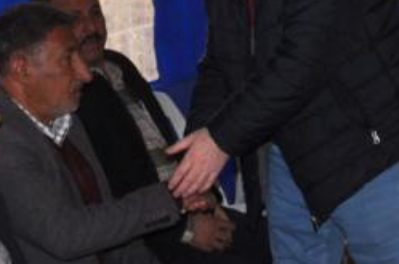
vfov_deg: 14.0
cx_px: 364
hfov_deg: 20.5
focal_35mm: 98
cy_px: 105
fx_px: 1079
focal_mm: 21
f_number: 3.8
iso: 400
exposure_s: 1/60
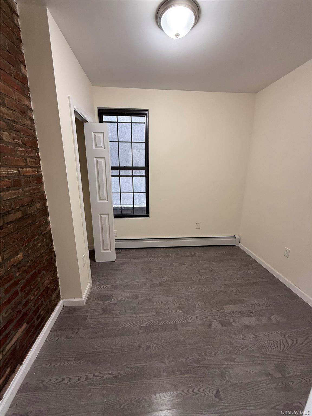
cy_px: 208
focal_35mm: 14
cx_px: 156
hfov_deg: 85.7
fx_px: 168
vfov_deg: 102.1
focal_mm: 2.22
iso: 250
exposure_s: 1/60
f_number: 2.2
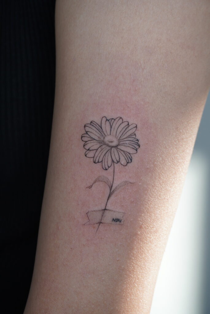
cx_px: 105
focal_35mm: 45
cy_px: 157
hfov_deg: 29.9
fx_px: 393
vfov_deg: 43.6
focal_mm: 30
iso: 125
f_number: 5.6
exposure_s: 1/80
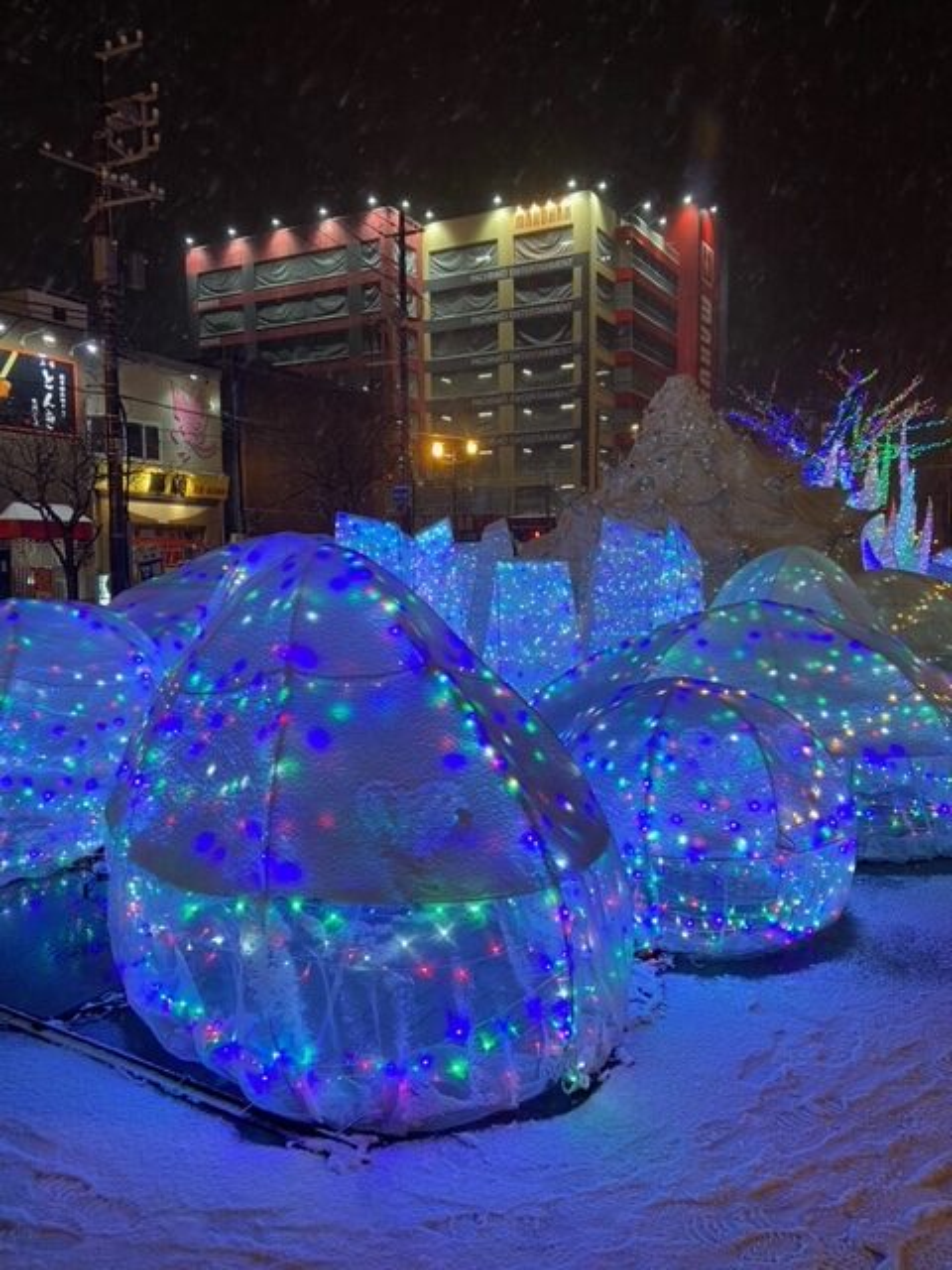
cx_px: 476
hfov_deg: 53.1
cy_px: 635
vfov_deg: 67.3
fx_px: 953
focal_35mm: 26
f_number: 1.8
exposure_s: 1/50
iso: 100
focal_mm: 4.25
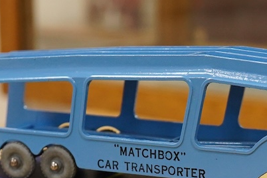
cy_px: 192
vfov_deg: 10.8
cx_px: 249
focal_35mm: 126
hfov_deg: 16.0
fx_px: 934
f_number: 9
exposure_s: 1/160
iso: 2500
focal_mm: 30
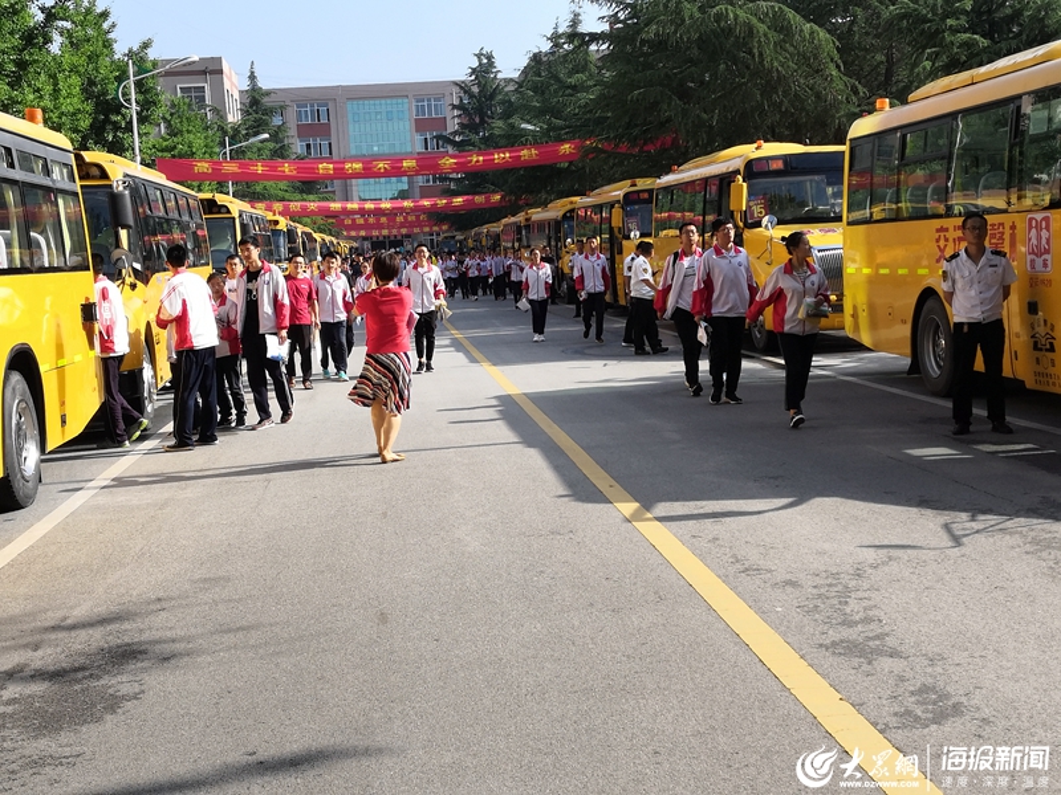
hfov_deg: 36.8
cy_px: 398
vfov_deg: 28.0
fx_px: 1594
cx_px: 530
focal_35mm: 52
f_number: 2.2
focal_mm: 3.81
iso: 50
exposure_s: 1/620
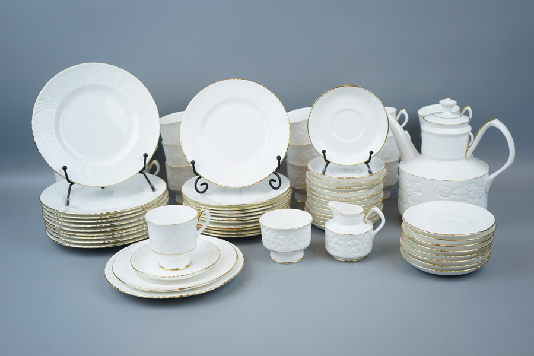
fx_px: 667
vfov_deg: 29.9
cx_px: 267
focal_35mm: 45
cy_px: 178
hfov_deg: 43.6
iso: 100
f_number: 5
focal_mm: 45
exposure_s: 1/60
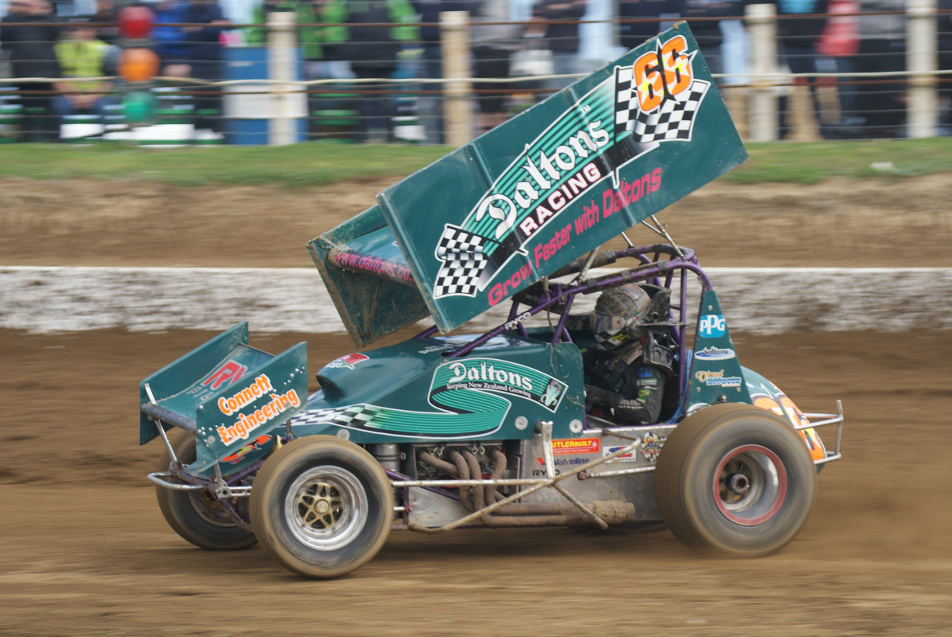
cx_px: 476
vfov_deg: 8.3
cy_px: 318
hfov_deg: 12.4
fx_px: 4369
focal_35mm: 165
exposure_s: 1/200
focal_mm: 110
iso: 100
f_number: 5.6
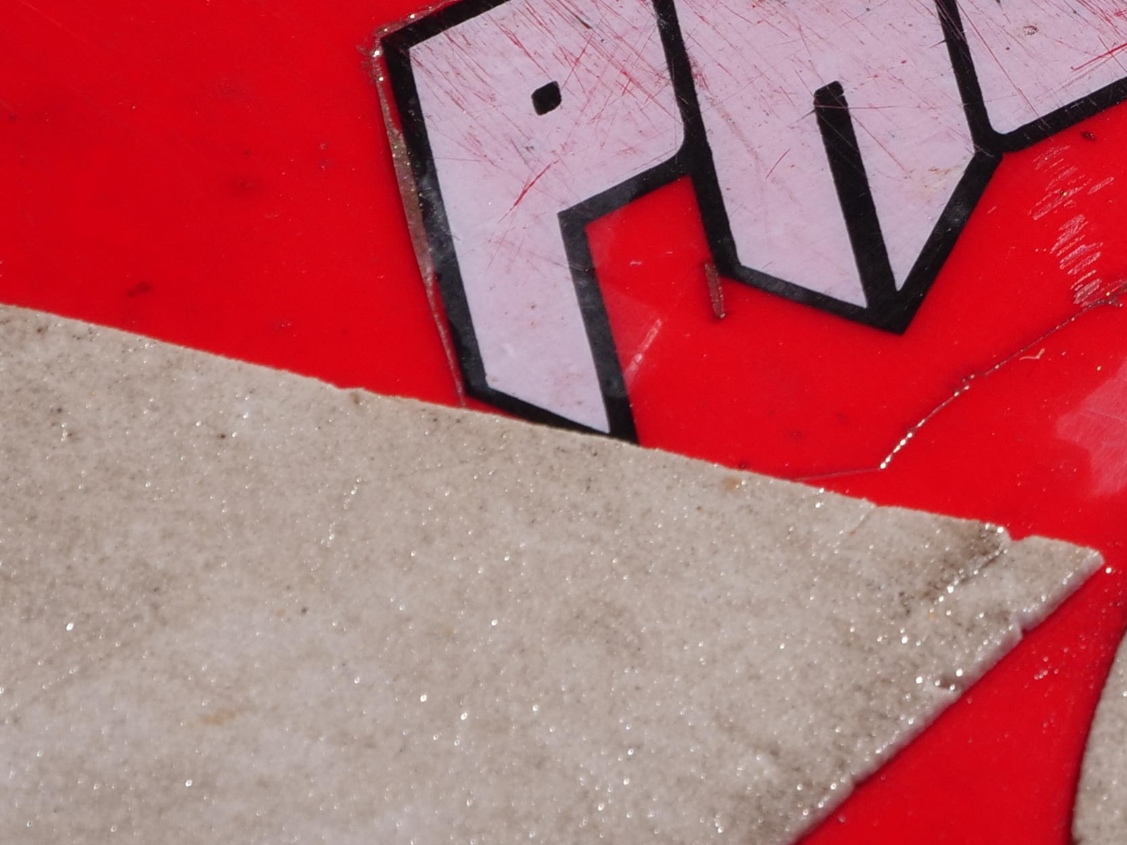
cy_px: -48
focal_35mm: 528
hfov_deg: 3.7
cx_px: 1452
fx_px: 17189
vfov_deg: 2.8
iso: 200
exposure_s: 1/800
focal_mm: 88
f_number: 9
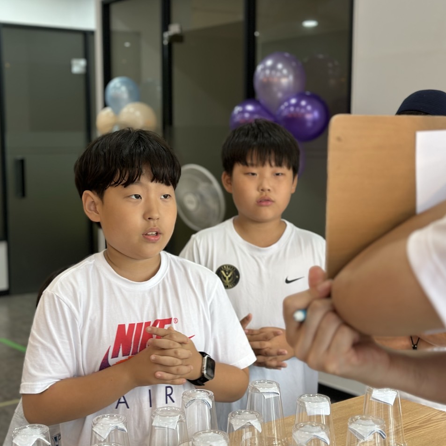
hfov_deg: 29.9
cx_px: 172
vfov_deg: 30.0
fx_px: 831
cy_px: 224
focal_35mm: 57
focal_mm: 6.86
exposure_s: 1/60
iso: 80
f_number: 1.78
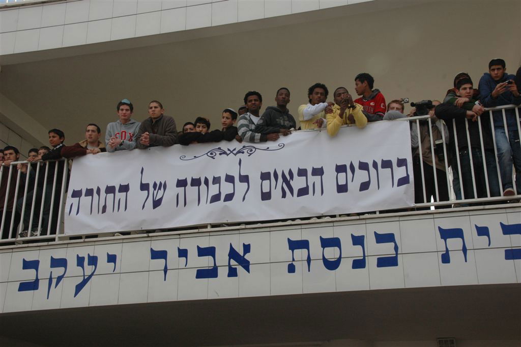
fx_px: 564
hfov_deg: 49.6
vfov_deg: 34.2
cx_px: 260
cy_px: 174
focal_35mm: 39
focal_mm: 26
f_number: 10
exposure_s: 1/400
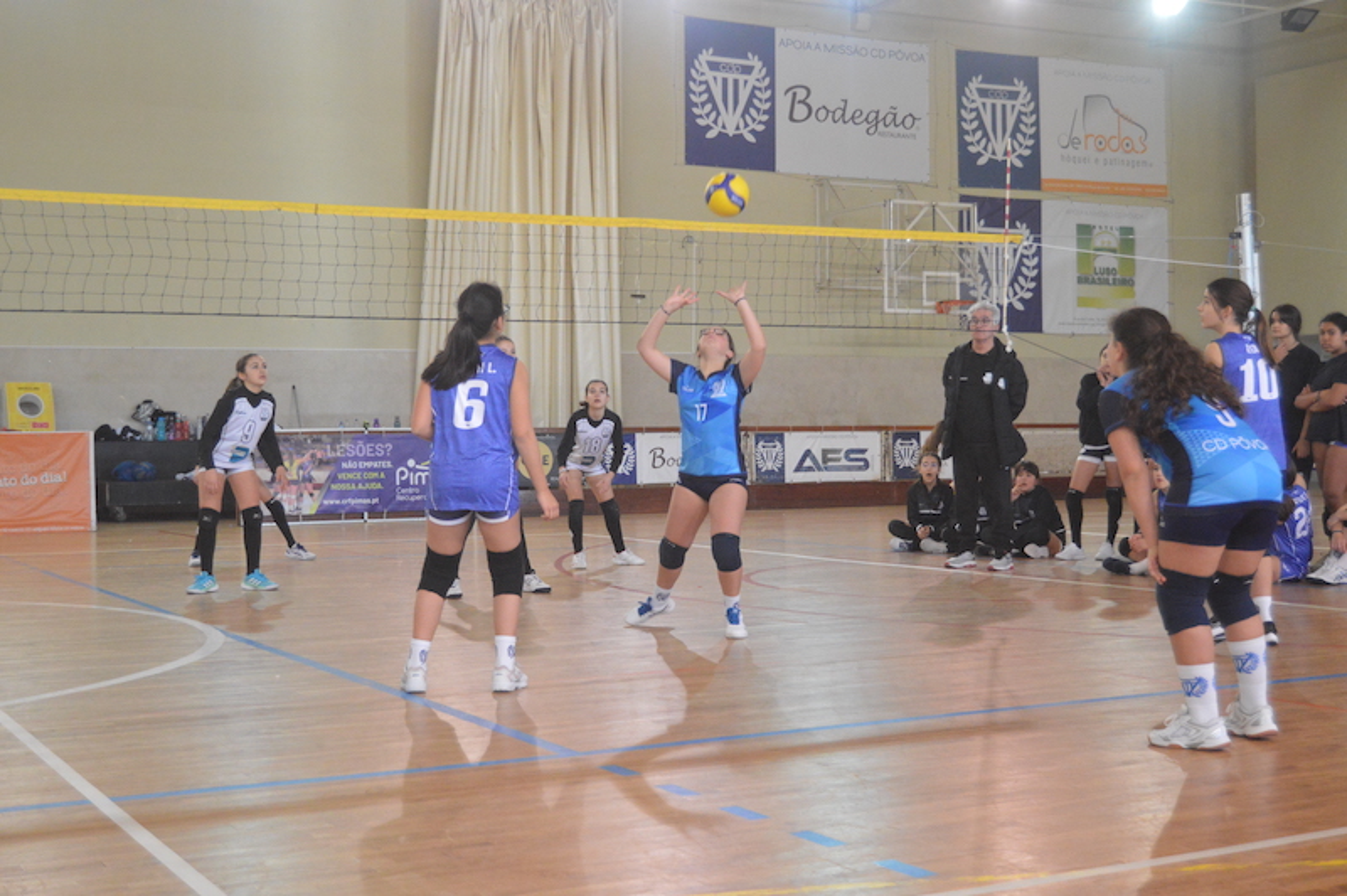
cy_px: 448
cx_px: 674
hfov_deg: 38.9
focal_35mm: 51
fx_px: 1907
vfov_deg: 26.4
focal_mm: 34
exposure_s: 1/250
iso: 3200
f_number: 4.5
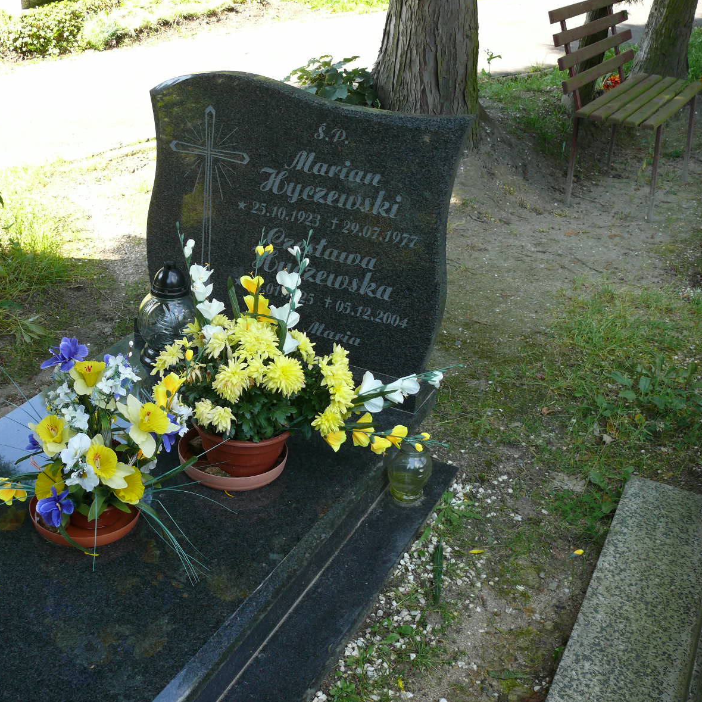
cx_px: 259
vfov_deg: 40.0
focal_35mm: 42
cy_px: 352
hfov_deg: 39.7
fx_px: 964
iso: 100
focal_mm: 7.4
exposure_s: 1/125
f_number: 3.2
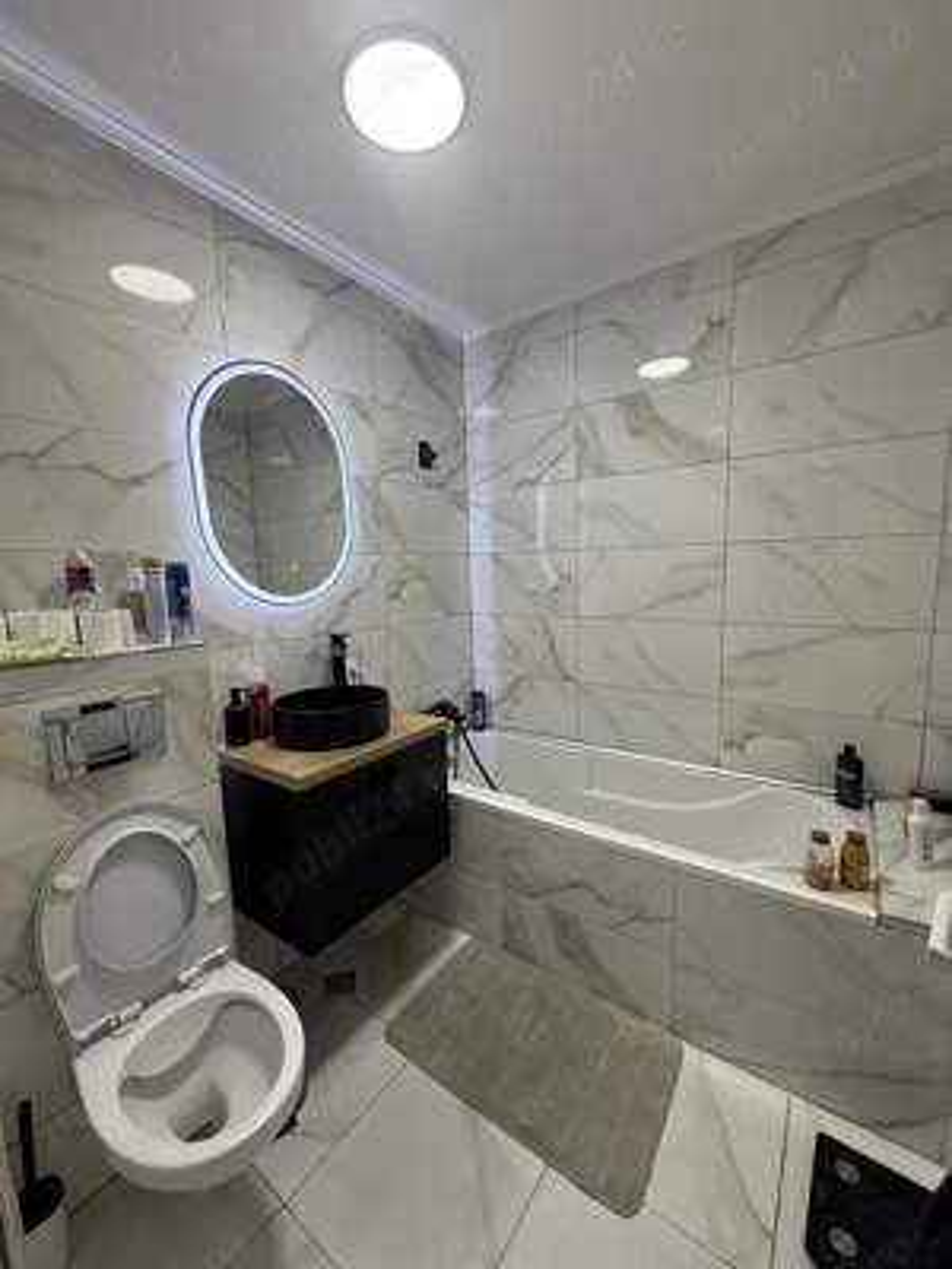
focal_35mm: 14
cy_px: 634
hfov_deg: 85.7
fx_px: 513
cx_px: 476
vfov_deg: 102.1
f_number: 2.2
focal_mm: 2.22
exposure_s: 1/100
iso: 125
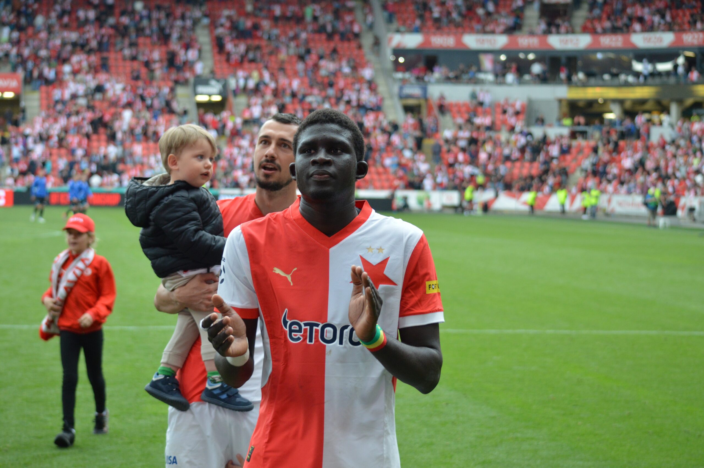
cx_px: 352
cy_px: 234
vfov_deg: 14.7
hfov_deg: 21.9
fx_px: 1817
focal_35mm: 93
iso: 800
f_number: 4.5
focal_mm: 62
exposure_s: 1/200
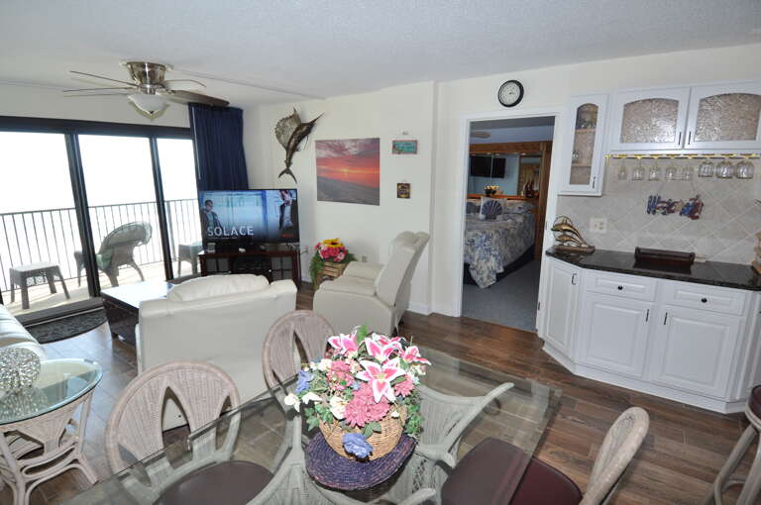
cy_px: 252
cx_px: 380
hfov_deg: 90.1
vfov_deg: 67.2
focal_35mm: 18
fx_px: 380
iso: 360
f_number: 5.6
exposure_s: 1/125
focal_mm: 12
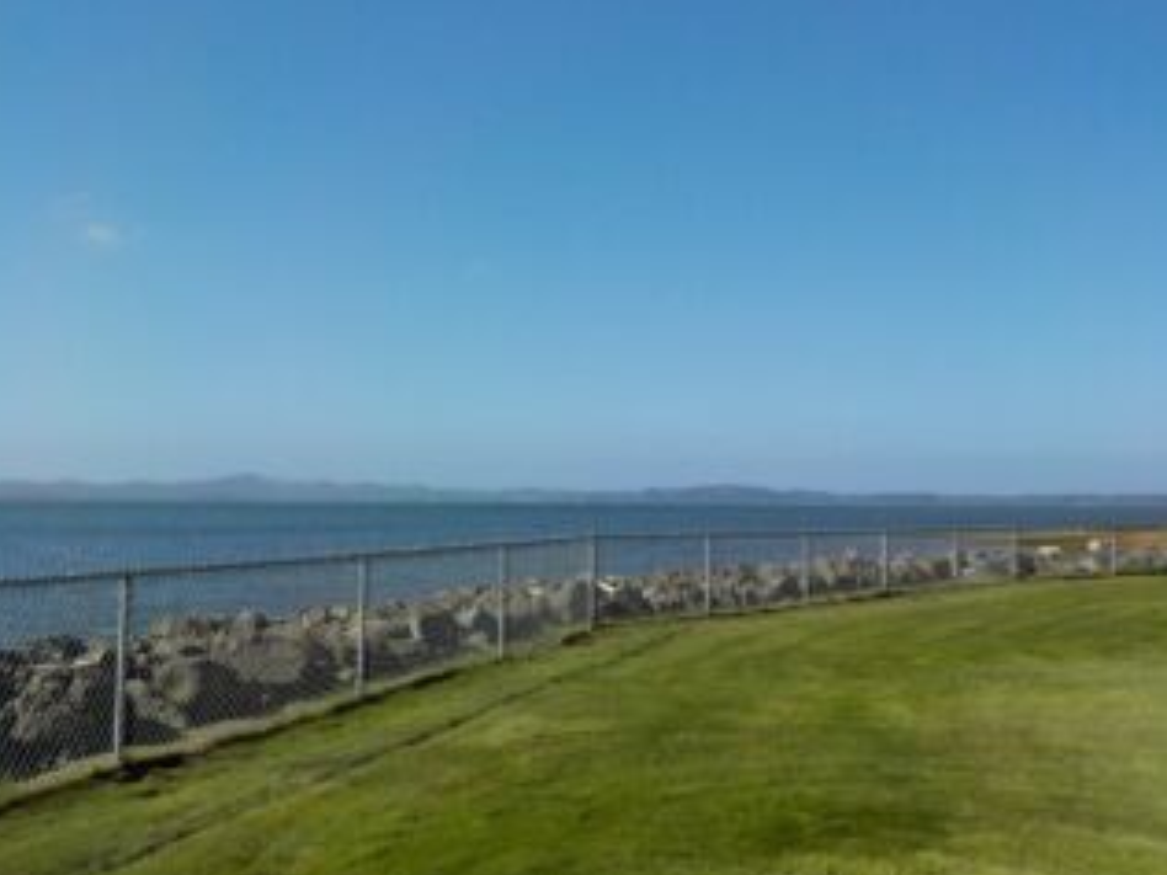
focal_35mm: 38
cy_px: 421
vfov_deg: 37.7
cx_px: 709
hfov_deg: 48.6
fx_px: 1281
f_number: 6.6
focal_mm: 4.1
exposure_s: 1/500
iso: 125
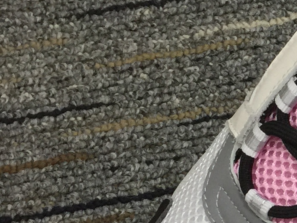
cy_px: 256
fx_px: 1184
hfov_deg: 12.8
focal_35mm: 138
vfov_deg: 10.6
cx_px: 552
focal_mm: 4.15
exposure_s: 1/17
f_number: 2.2
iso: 40
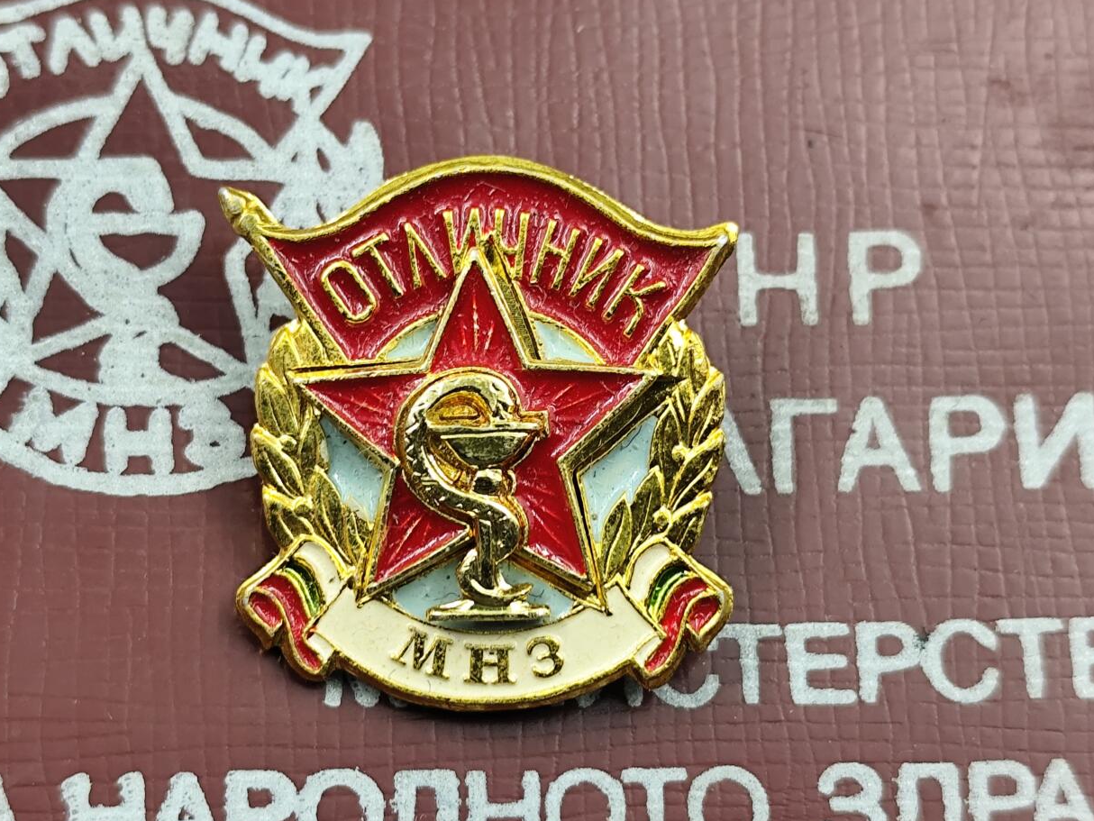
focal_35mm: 83
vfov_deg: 17.8
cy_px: 437
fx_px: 2624
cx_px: 504
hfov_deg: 23.5
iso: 125
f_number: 1.65
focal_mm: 6.14
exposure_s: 1/100
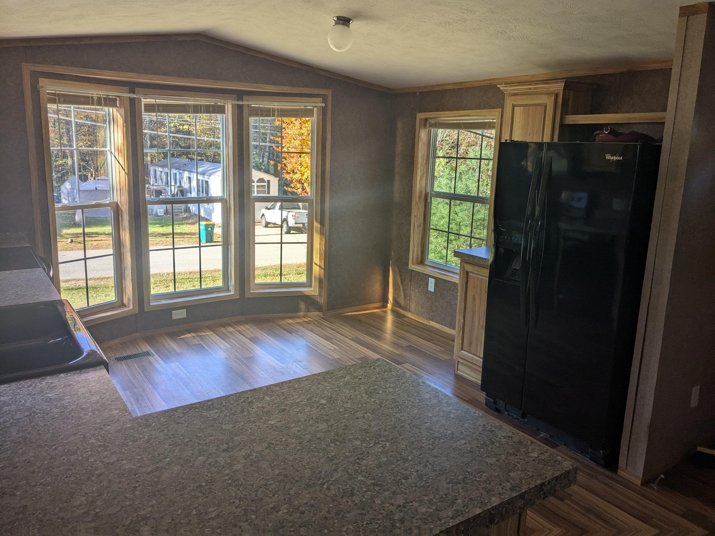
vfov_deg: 51.4
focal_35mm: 27
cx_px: 358
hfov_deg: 65.3
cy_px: 268
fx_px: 558
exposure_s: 1/498
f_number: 1.73
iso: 53
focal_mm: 4.38
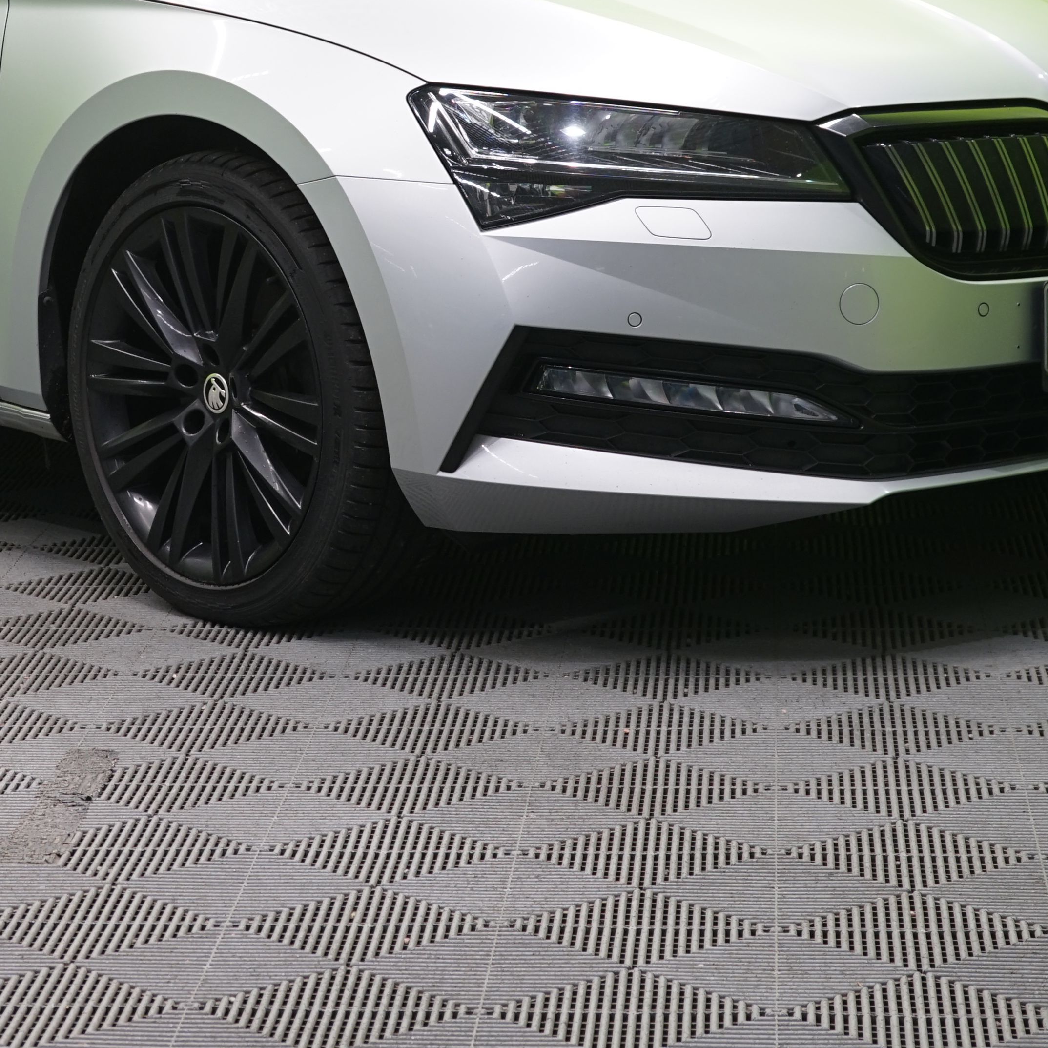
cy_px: 224
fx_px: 3905
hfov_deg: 15.2
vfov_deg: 15.2
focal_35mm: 114
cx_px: 215
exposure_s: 1/6
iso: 250
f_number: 5
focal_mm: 48
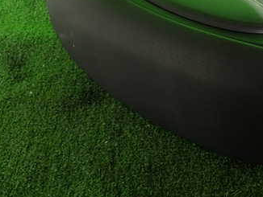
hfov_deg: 40.4
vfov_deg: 30.8
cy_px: 41
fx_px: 350
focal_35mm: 46
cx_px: 188
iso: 100
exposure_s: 1/80
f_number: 2.8
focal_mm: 4.5
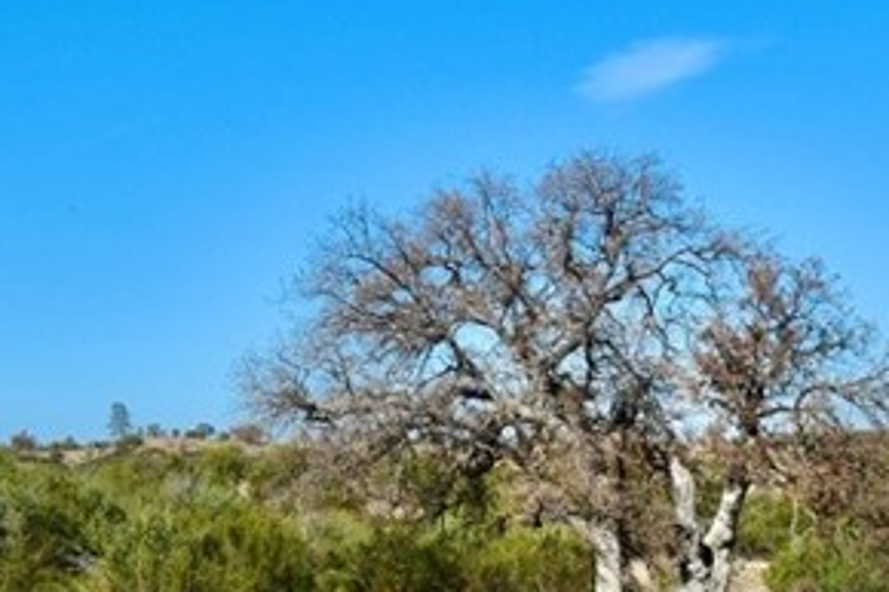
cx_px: 500
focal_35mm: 106
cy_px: 1008
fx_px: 2616
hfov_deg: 19.3
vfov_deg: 12.0
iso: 280
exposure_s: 1/500
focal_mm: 20
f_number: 11
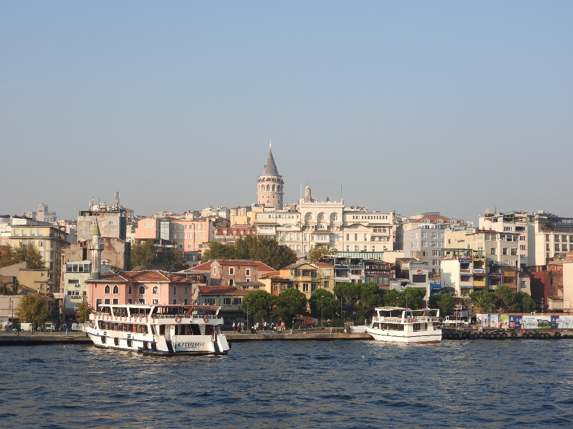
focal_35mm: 60
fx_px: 993
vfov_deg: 24.4
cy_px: 214
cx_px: 286
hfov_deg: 32.2
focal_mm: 10.7
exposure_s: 1/640
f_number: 4.2
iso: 100
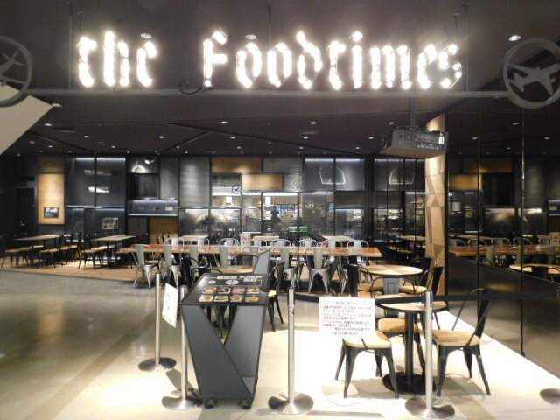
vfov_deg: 54.9
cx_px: 280
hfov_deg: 69.4
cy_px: 210
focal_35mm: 25
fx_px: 404
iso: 400
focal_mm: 4.5
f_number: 3.1
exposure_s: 1/15
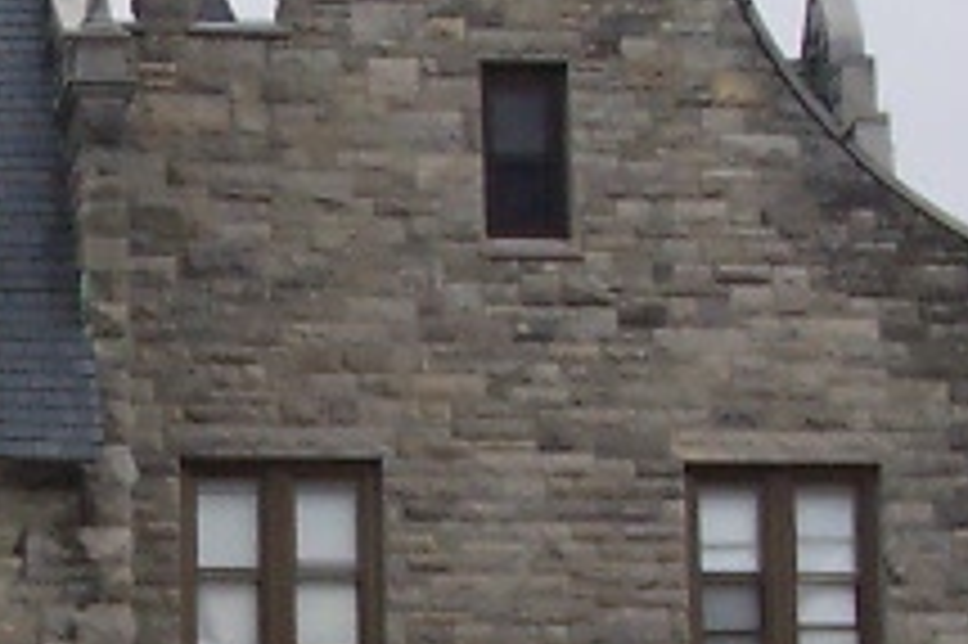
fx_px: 5132
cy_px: 518
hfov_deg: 10.7
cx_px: -5
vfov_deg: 7.2
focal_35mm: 191
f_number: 4.8
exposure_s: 1/500
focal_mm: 8
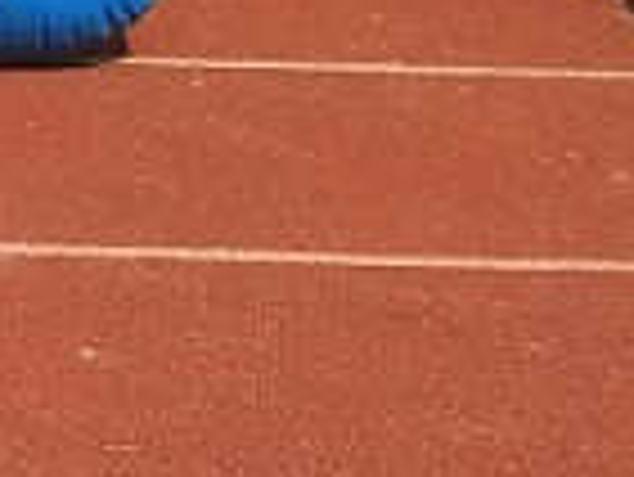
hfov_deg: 11.5
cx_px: -441
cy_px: -680
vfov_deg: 8.4
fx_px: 2951
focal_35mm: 161
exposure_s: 1/2825
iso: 32
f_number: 2.2
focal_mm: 4.15
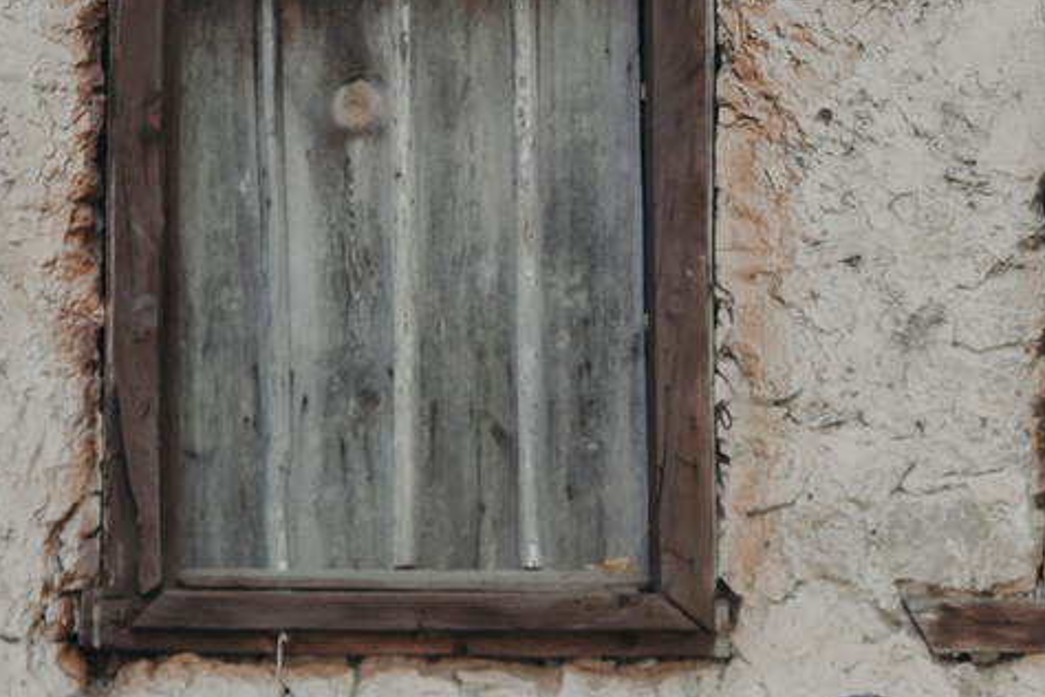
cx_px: 941
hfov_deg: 12.0
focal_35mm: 170
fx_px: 4934
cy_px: 644
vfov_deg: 8.0
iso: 160
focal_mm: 70
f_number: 2.8
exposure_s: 1/500
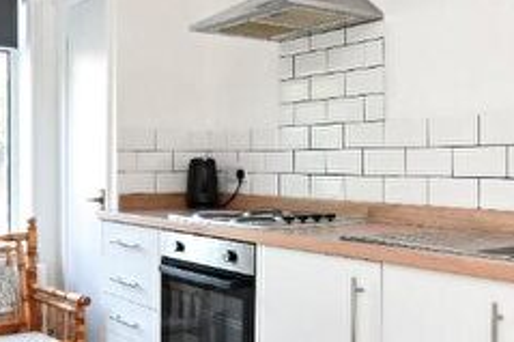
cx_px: 243
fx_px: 628
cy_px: 173
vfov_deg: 30.5
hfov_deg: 44.5
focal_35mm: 44
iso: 200
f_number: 9
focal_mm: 10
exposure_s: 1/6
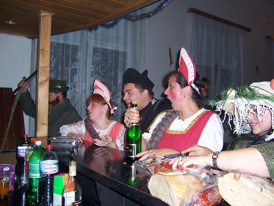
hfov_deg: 55.4
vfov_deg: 42.9
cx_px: 137
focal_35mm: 33
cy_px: 103
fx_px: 261
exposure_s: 1/60
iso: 140
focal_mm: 5.5
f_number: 2.8
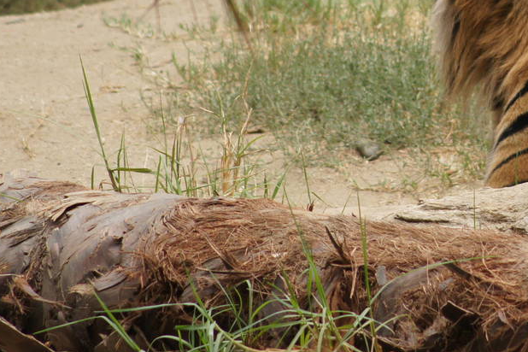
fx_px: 11395
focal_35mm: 777
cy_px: 23
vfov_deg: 1.8
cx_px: 507
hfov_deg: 2.7
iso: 500
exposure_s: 1/500
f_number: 5.6
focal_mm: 200
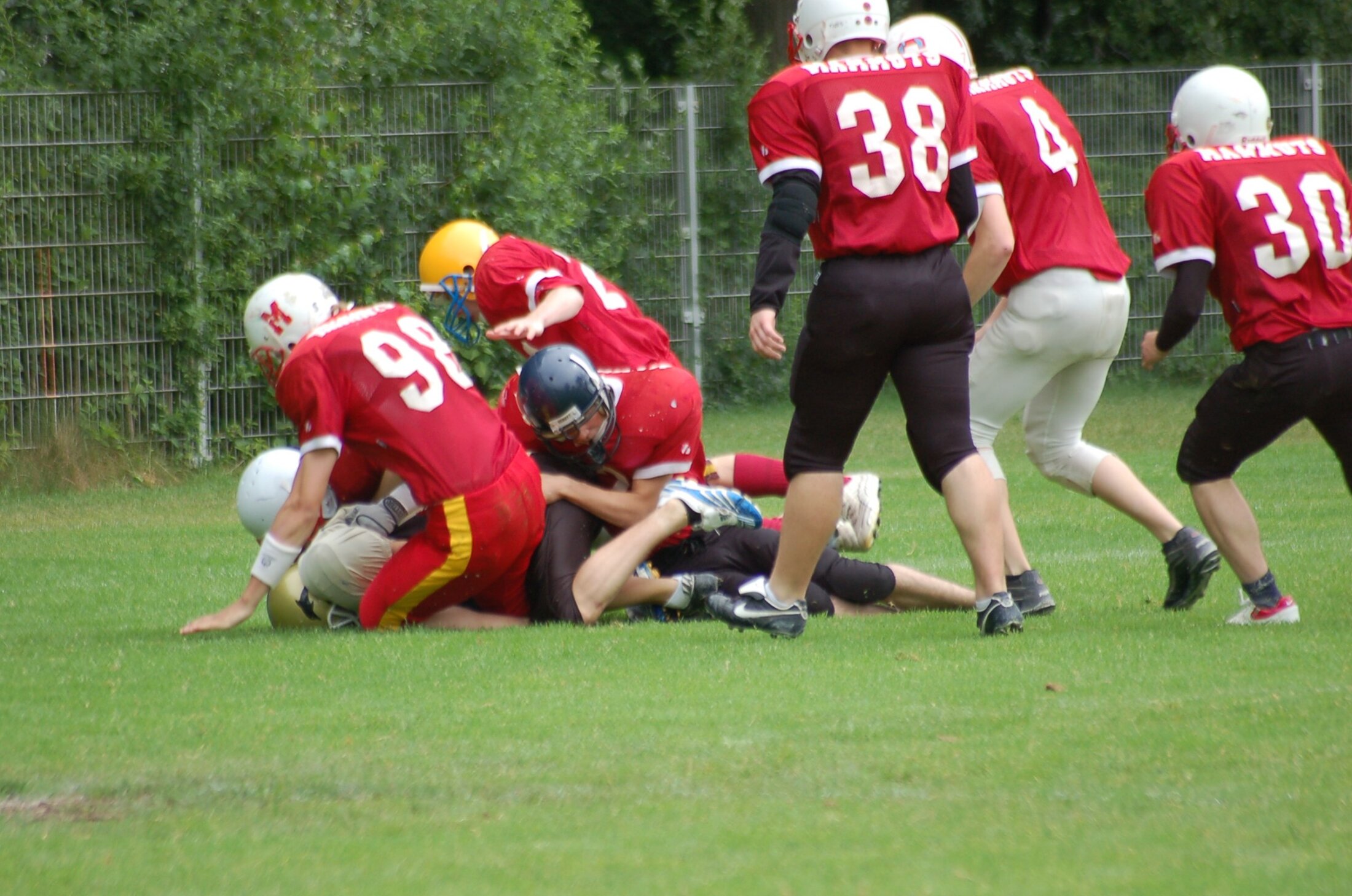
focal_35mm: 450
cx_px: 676
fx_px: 16868
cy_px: 448
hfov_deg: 4.6
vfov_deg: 3.0
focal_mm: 300
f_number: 5.6
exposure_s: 1/500
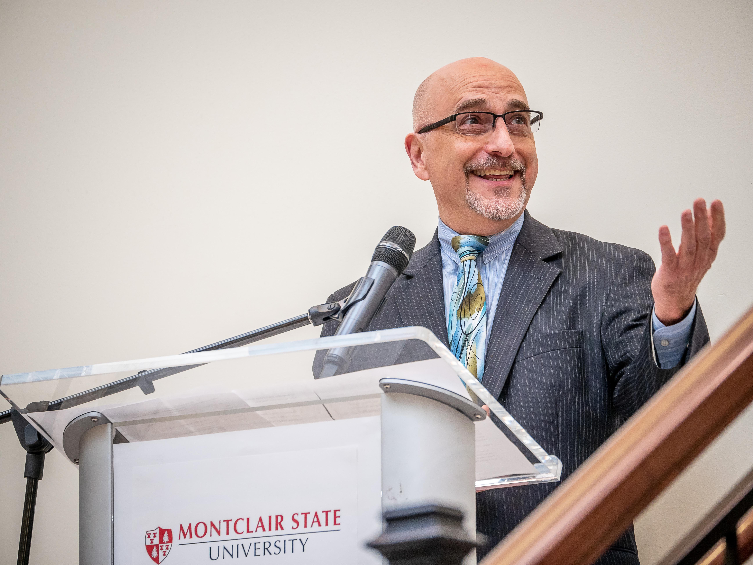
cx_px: 376
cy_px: 282
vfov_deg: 4.0
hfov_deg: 5.4
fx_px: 8049
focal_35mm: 370
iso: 1000
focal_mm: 185
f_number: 4
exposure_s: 1/200
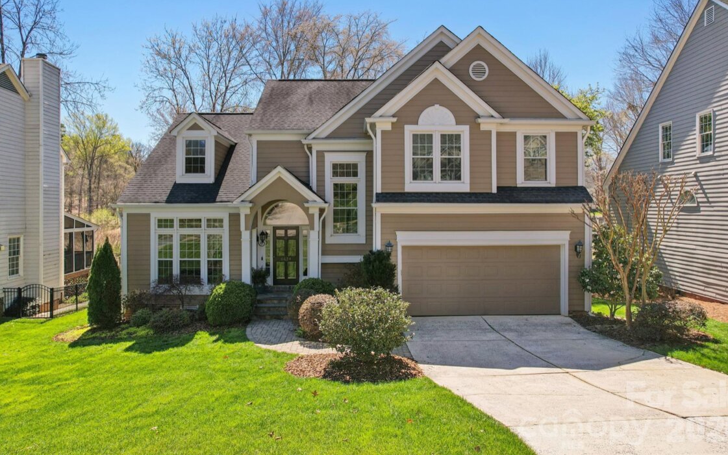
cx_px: 358
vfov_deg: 50.9
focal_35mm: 24
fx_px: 476
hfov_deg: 74.8
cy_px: 196
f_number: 2.8
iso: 110
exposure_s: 1/90
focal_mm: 8.4
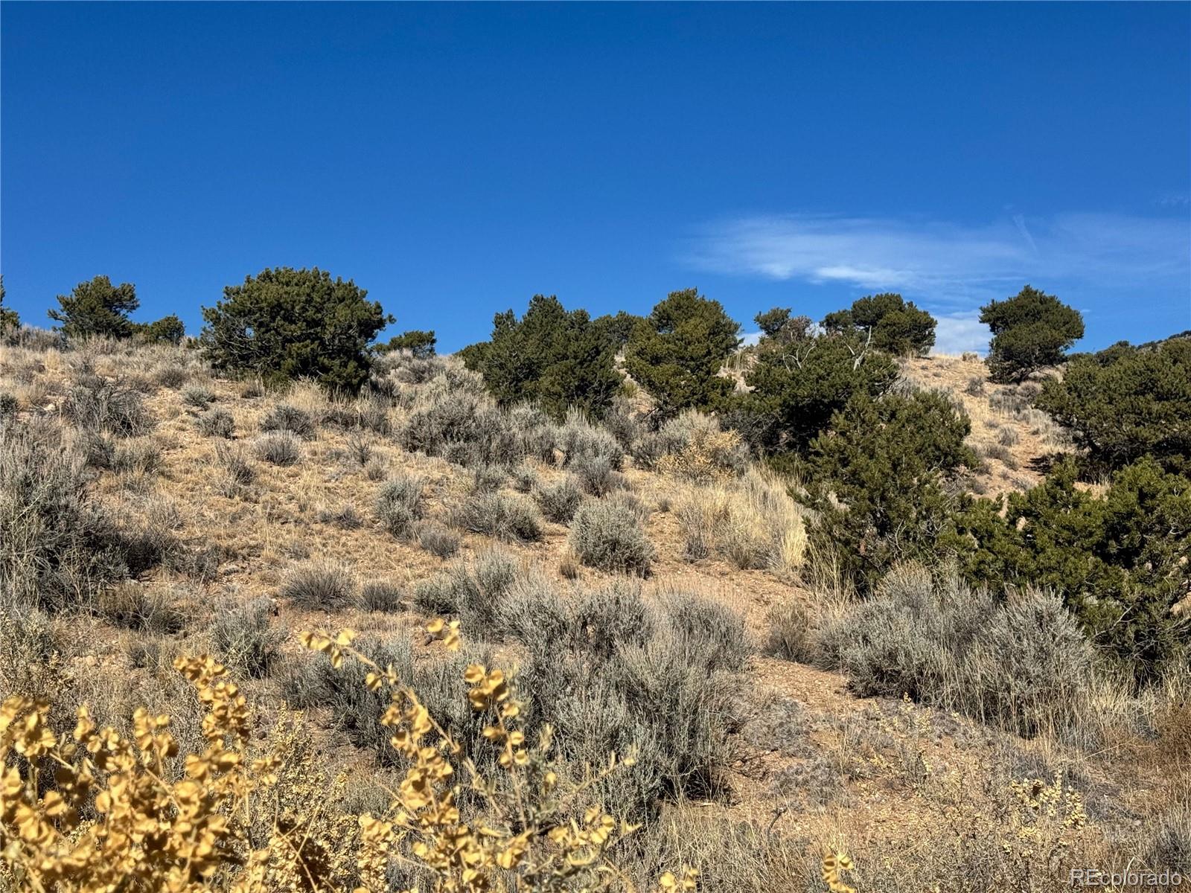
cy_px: 446
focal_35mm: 48
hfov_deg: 39.7
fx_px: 1651
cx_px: 596
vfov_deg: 30.3
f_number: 1.78
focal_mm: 6.76
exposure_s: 1/7092
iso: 64
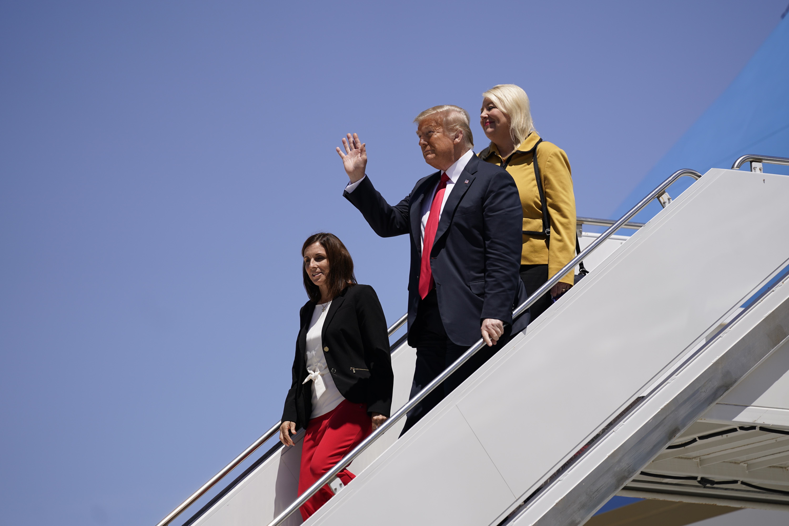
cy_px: 263
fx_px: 4383
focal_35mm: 200
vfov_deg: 6.9
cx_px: 394
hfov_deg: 10.3
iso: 100
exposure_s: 1/3200
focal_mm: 200
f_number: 2.8
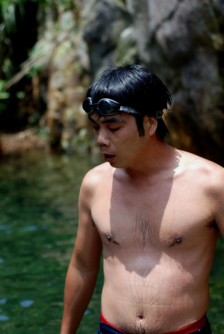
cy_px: 167
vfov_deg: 27.0
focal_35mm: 75
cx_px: 112
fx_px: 698
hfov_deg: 18.2
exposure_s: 1/1000
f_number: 2.8
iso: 100
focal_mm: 50
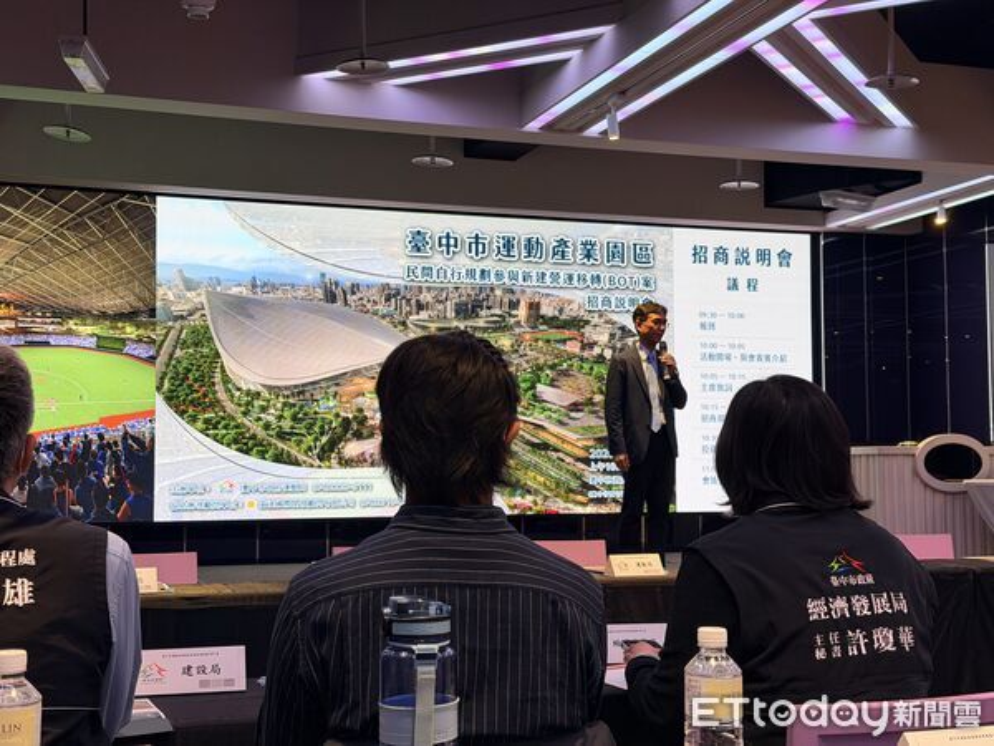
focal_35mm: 48
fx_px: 1378
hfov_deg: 39.7
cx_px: 497
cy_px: 373
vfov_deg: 30.3
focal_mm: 6.76
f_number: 1.78
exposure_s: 1/60
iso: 64
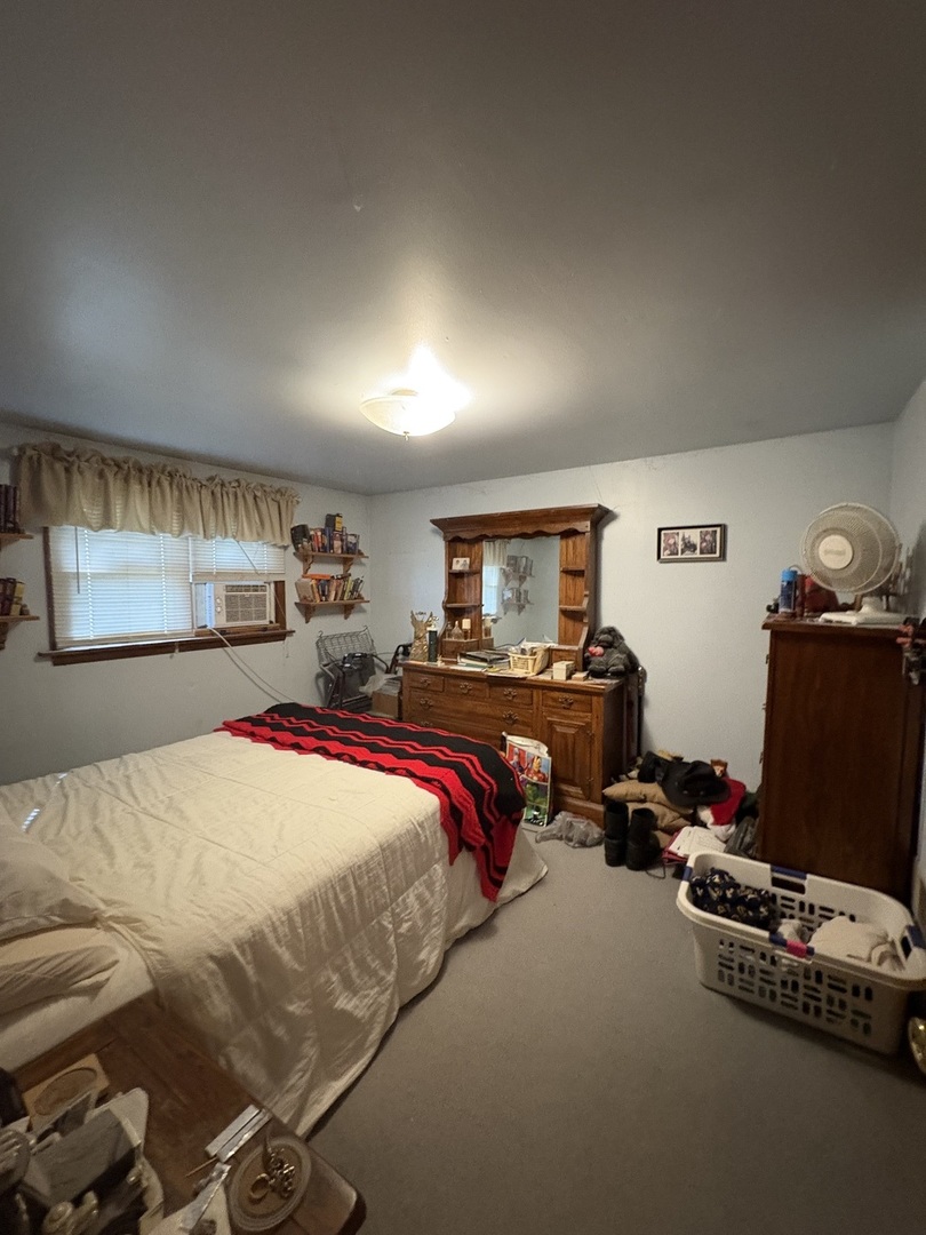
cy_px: 618
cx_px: 463
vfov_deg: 102.1
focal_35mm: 14
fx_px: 499
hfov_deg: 85.7
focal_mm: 2.22
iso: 800
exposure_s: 1/40
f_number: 2.2
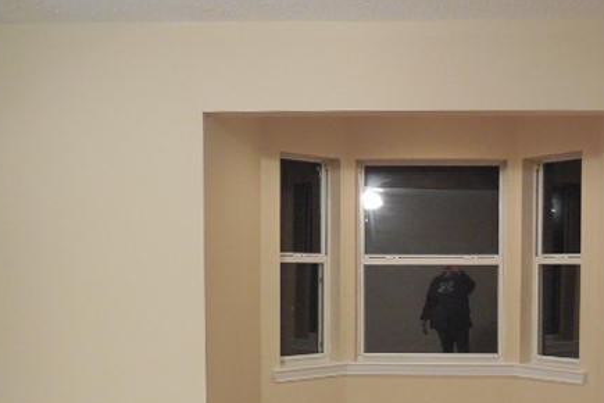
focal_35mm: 52
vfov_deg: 25.6
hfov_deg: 37.6
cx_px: 425
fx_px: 872
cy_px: 309
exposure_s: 1/10
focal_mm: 6.1
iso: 800
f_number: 3.4
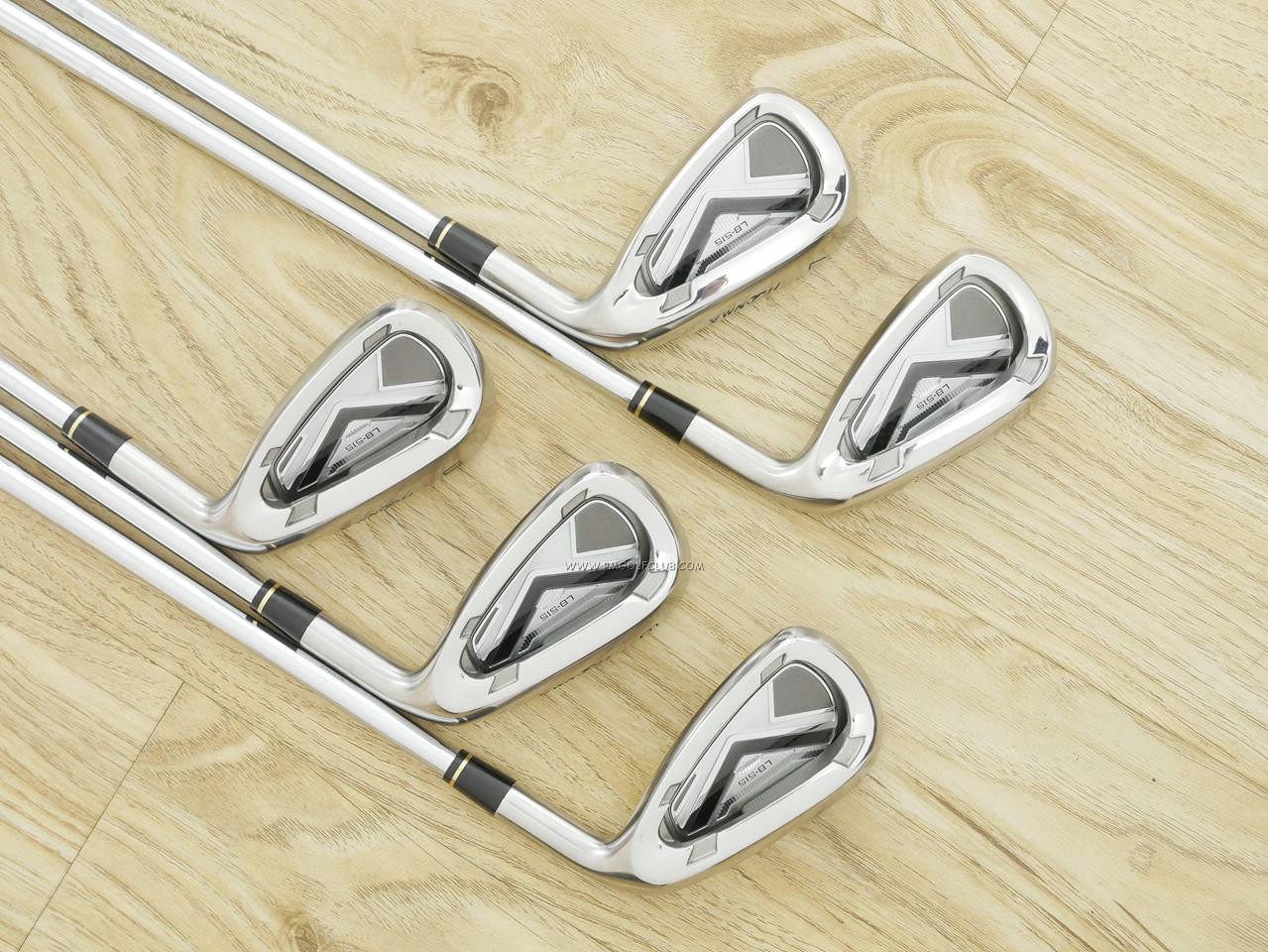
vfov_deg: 29.1
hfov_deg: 38.2
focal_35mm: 50
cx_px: 634
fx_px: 1832
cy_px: 476
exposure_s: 1/40
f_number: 4
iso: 1600
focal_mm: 25
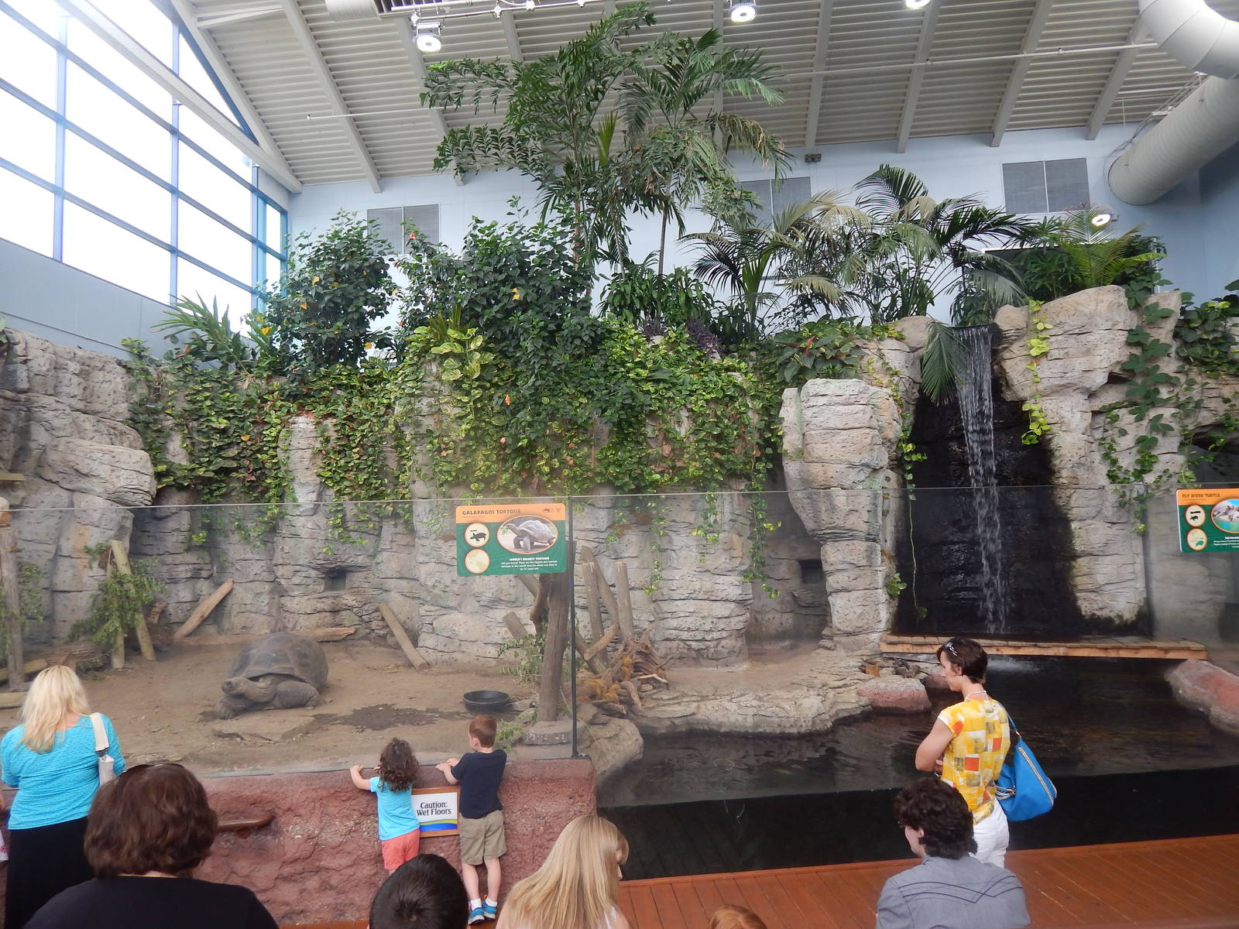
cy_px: 464
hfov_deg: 73.9
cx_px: 620
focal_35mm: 23
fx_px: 823
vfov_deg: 58.9
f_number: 3
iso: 125
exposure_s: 1/160
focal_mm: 4
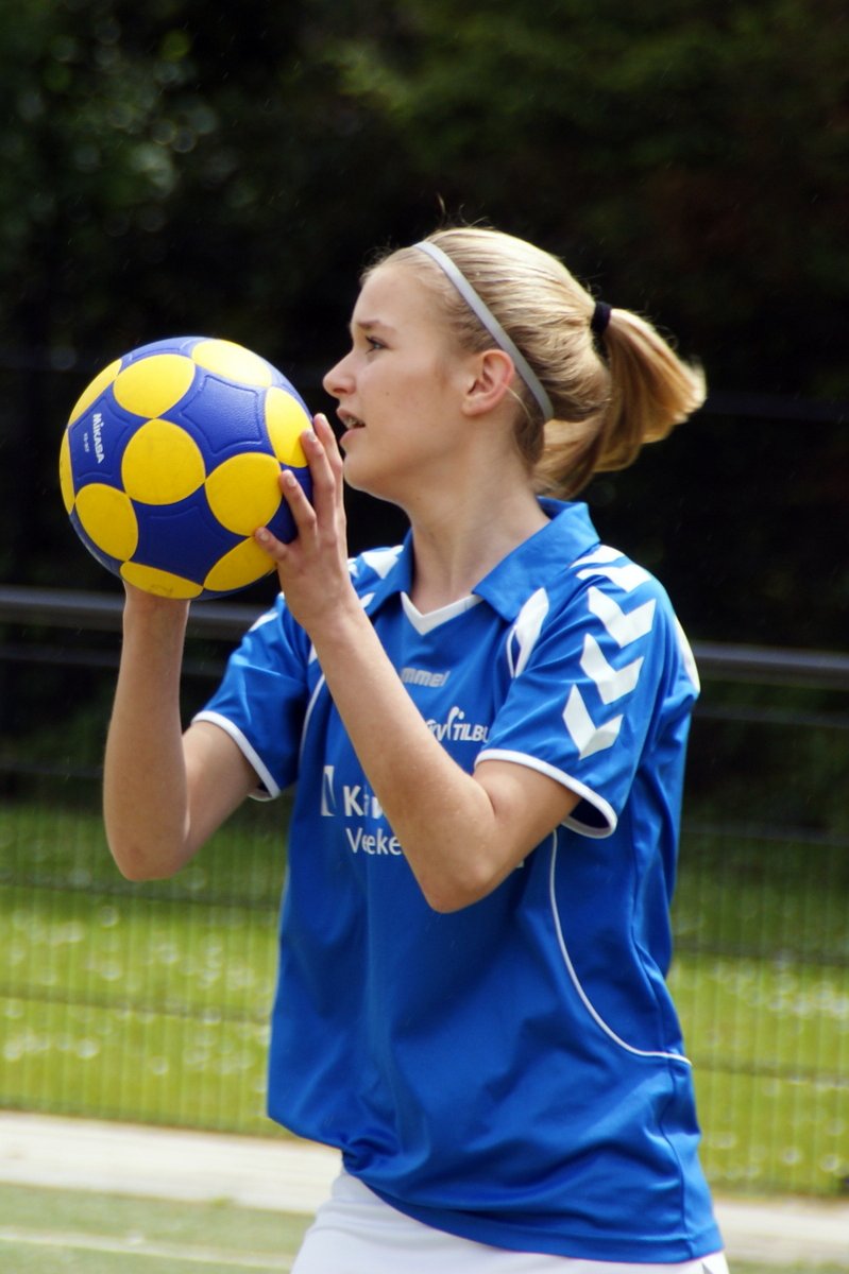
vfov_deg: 6.9
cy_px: 637
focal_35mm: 300
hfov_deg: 4.6
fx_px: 10621
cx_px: 424
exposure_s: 1/320
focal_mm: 200
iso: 100
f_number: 6.3
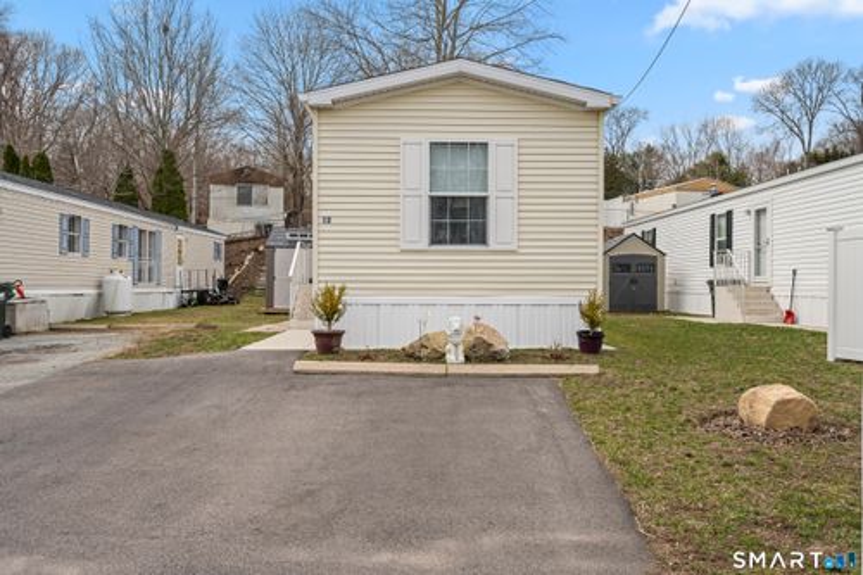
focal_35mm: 30
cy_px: 288
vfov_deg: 43.6
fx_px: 719
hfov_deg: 61.9
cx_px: 432
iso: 320
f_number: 8
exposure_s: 1/250
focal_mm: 30
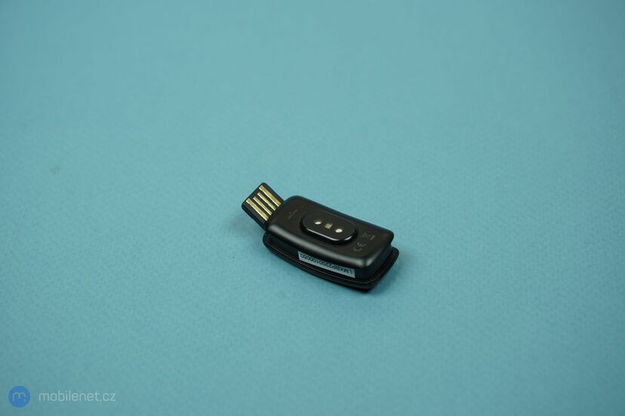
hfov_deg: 28.8
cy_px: 208
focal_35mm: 70
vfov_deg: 19.5
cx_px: 312
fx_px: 1215
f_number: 6.3
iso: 640
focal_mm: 70
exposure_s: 1/125
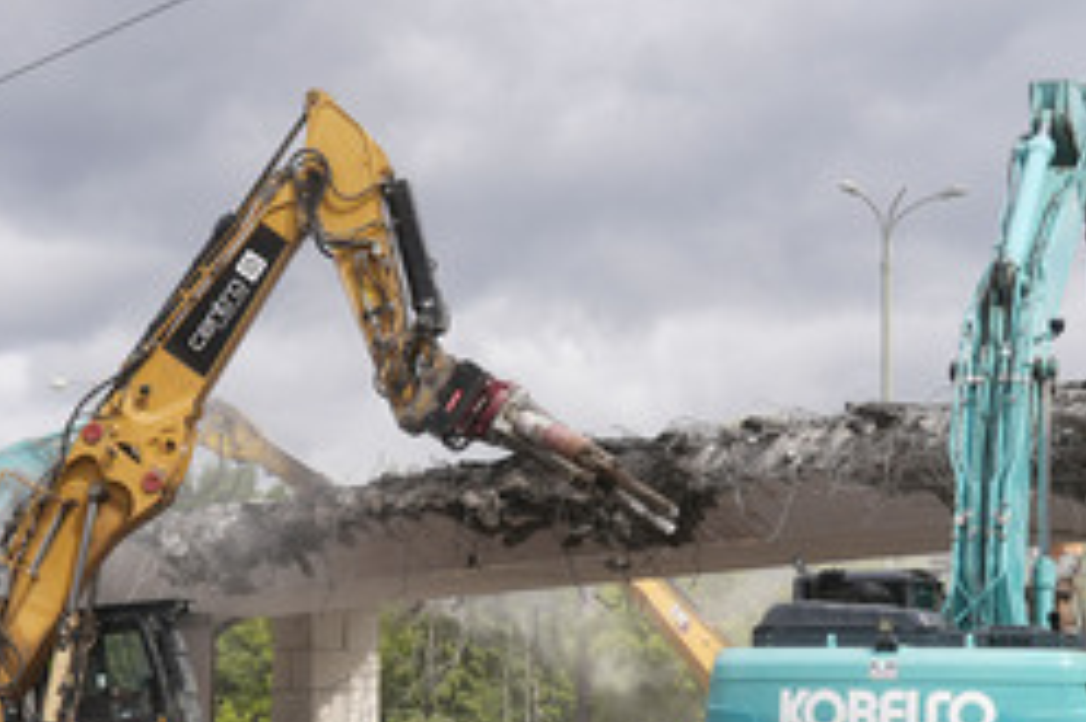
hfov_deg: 24.6
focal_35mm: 82
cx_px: 331
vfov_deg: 16.4
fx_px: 2472
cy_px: 639
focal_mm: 30
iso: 100
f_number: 6.3
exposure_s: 1/500
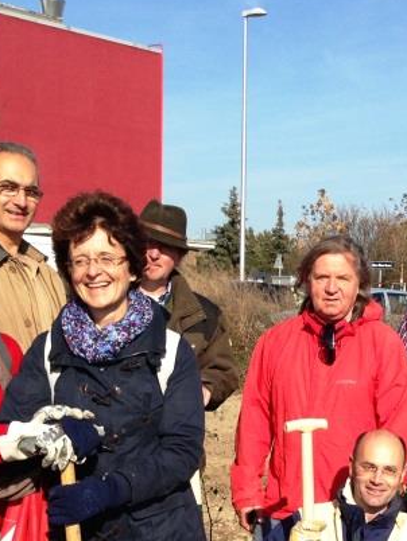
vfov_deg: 22.7
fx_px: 1315
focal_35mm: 84
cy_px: 476
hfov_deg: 17.2
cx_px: 411
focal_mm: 4.13
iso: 50
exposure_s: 1/1355
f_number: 2.4
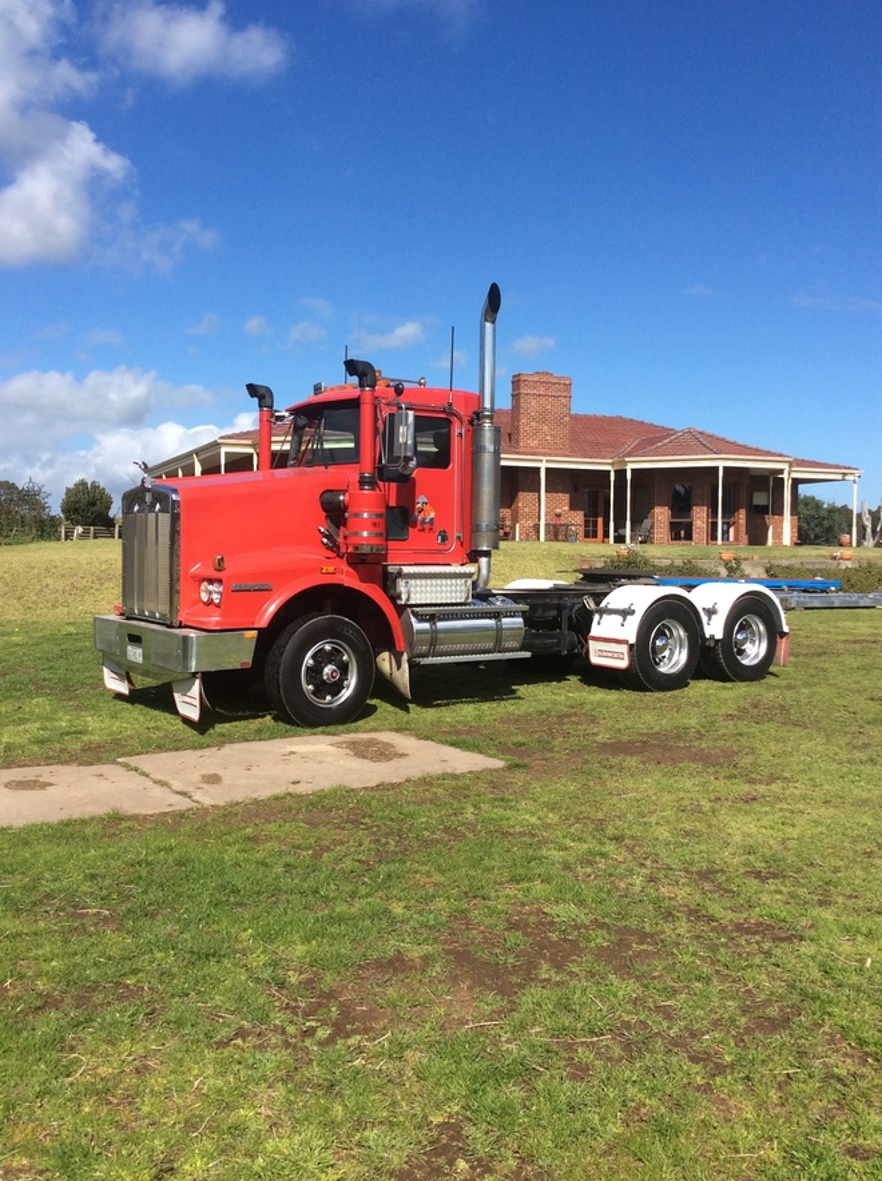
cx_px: 441
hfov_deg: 44.0
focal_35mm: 32
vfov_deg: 56.9
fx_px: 1090
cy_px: 590
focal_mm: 3.3
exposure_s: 1/1431
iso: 32
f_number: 2.4
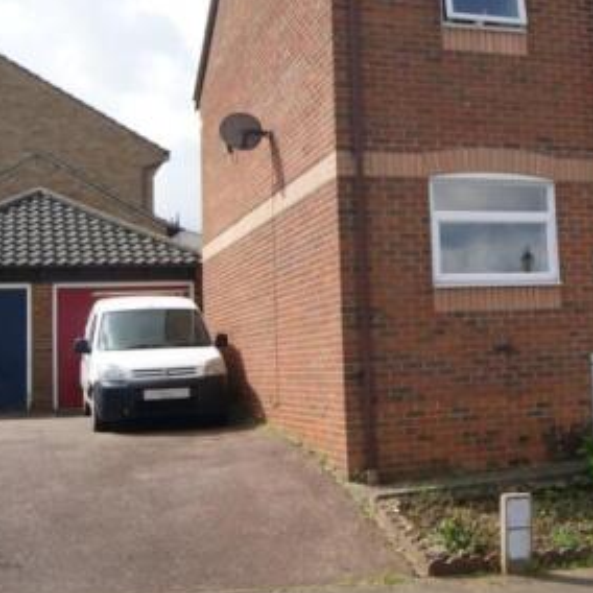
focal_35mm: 53
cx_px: 503
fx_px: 1027
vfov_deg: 32.0
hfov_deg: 31.1
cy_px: 205
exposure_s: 1/125
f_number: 10
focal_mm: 18
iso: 100
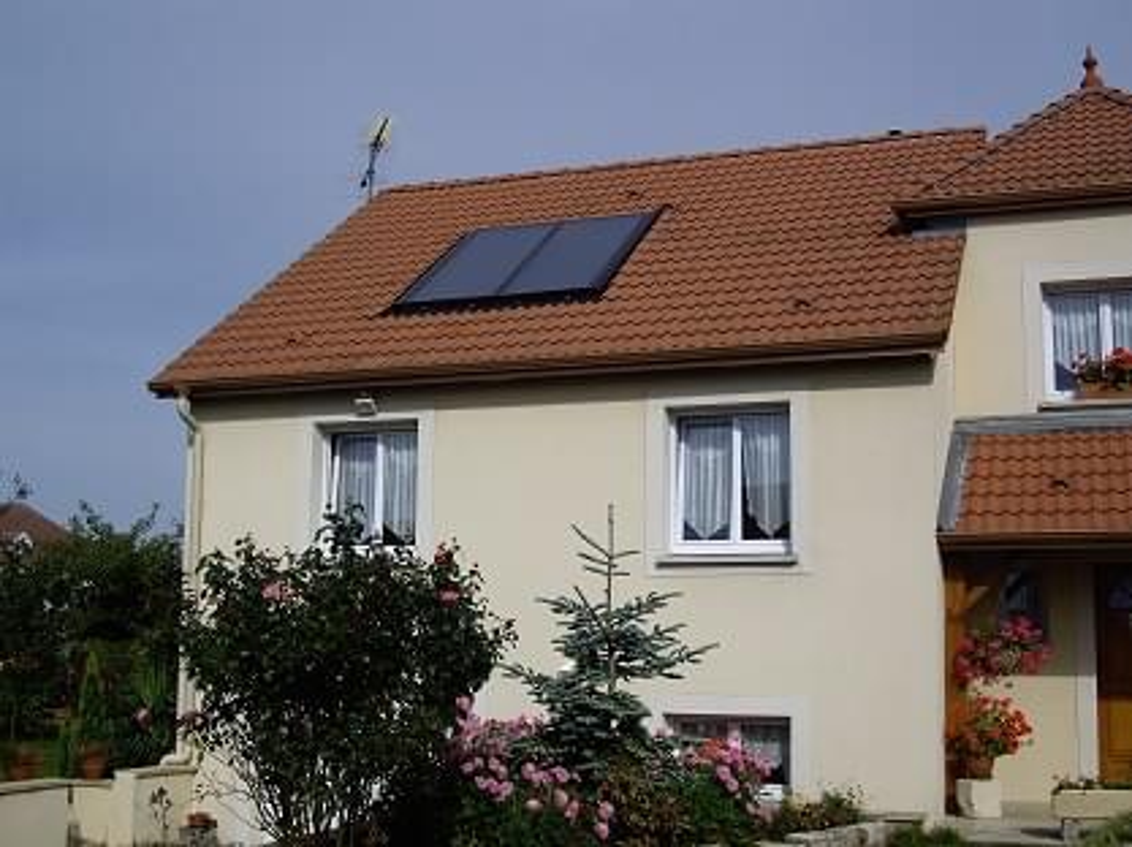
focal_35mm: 46
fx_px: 1503
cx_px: 566
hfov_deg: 41.3
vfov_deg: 31.5
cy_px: 424
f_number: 6.2
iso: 100
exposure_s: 1/800
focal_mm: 9.6
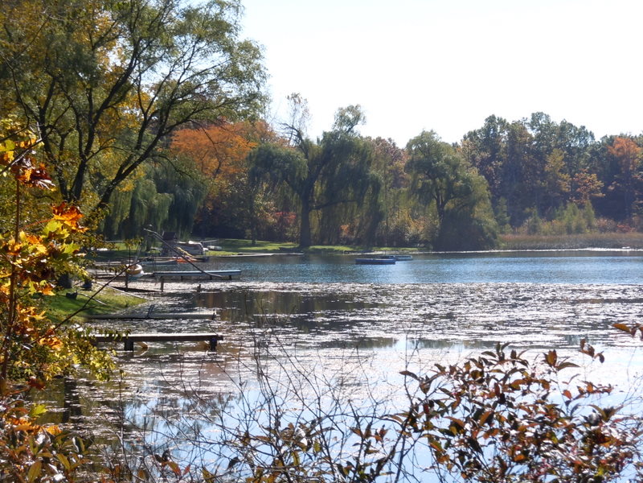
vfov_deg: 14.5
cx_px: 322
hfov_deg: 19.3
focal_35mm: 102
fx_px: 1895
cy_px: 242
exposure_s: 1/320
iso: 100
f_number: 5.4
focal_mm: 18.3
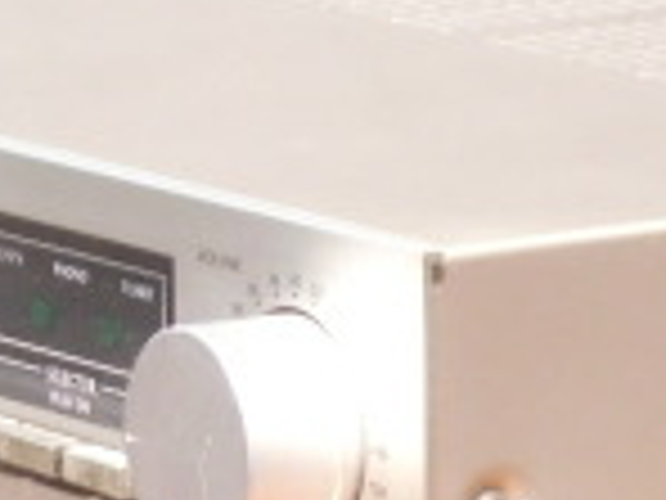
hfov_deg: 4.1
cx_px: 392
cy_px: 378
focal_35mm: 485
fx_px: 9331
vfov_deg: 3.1
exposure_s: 1/8
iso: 400
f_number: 5.8
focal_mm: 19.6
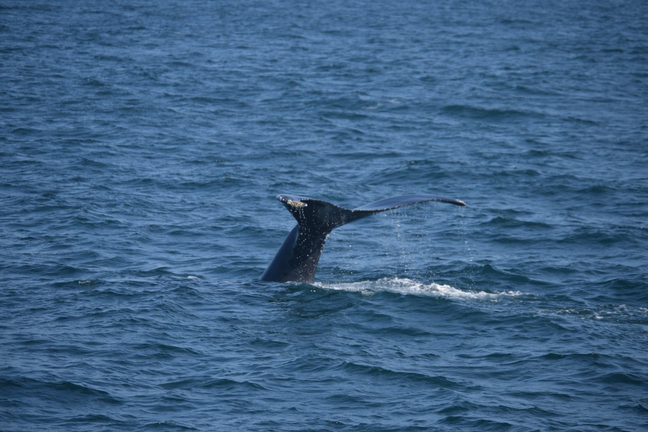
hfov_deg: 9.5
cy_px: 216
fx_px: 3915
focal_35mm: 218
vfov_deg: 6.3
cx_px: 324
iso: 200
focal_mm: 145
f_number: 5.6
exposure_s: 1/1600
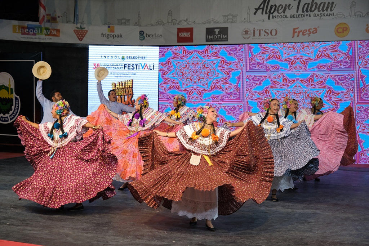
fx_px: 636
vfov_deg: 21.9
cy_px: 123
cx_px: 184
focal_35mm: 62
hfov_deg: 32.4
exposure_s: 1/250
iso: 800
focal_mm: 41.4
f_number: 2.8
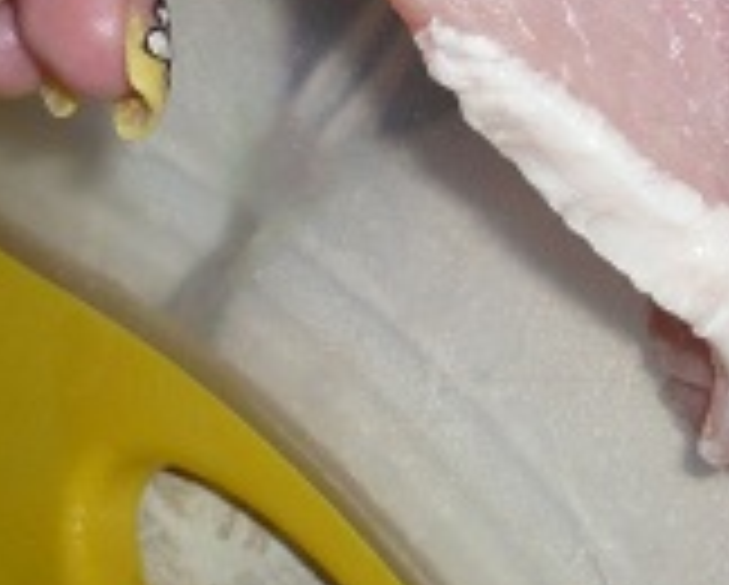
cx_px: 900
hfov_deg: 13.8
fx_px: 2916
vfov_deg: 11.1
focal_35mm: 135
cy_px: -212
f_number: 2.8
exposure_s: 1/30
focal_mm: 5.8
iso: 100
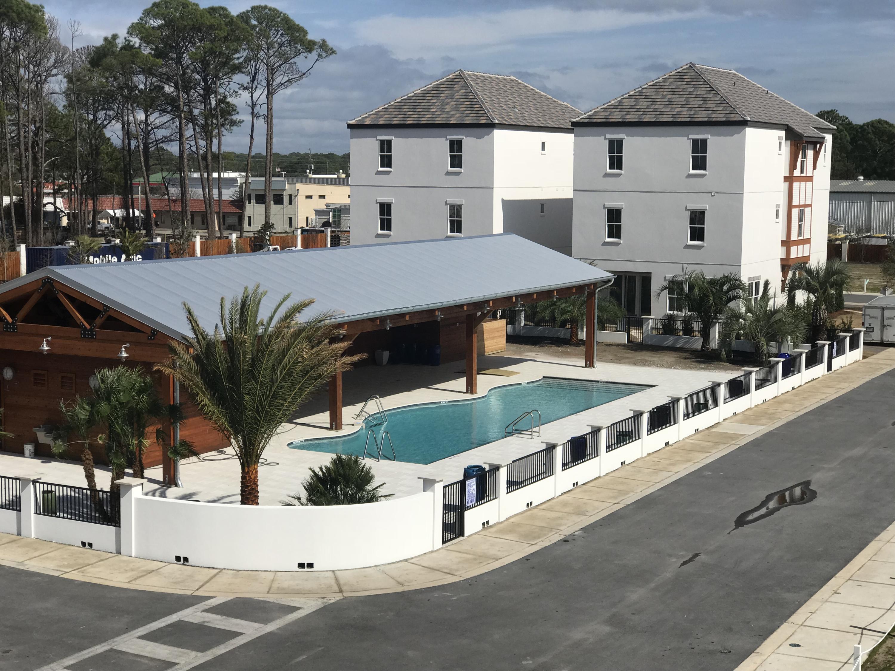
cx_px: 448
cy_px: 336
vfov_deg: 25.7
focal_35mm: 57
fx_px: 1474
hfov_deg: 33.8
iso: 20
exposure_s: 1/2283
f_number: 2.8
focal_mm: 6.6
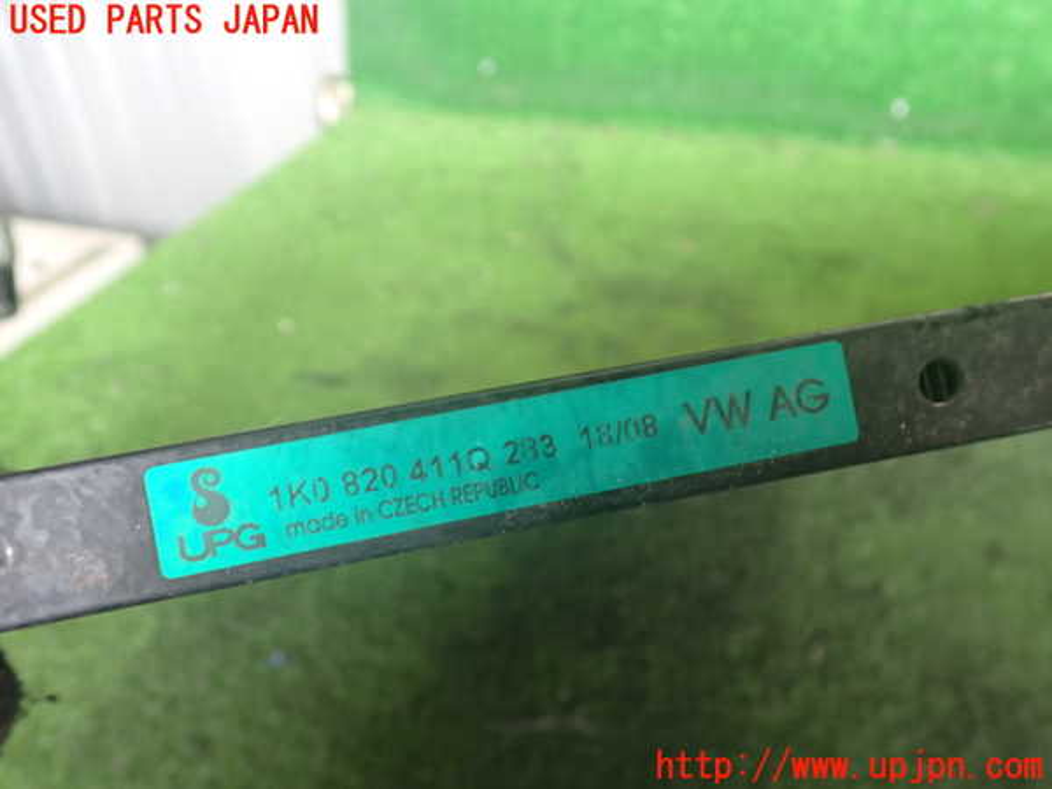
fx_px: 912
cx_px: 526
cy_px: 394
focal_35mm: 30
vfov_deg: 46.8
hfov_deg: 60.0
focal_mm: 5.4
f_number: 2.3
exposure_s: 1/30
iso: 250
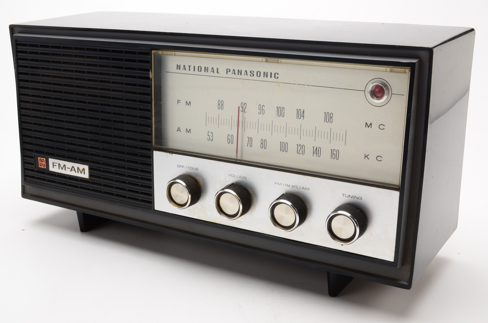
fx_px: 588
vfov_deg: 30.7
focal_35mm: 44
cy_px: 162
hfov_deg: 45.0
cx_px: 244
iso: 100
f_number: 20
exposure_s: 1/160
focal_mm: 29
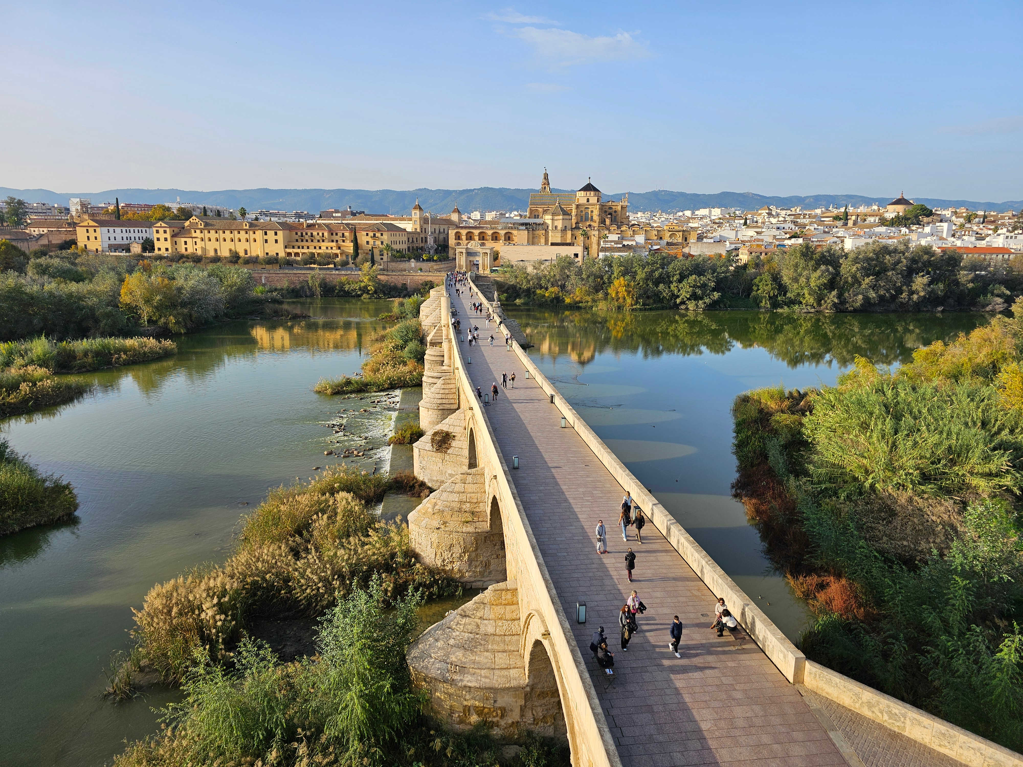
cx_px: 512
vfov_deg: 58.9
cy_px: 384
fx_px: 680
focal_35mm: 23
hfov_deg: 73.9
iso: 10
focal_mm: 6.3
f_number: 1.7
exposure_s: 1/488
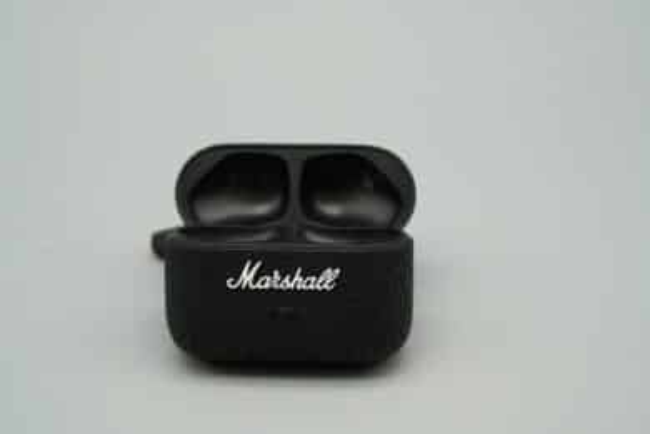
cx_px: 325
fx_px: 1896
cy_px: 217
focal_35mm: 105
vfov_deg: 13.0
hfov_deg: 19.5
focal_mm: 105
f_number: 10
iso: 1000
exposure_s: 1/125
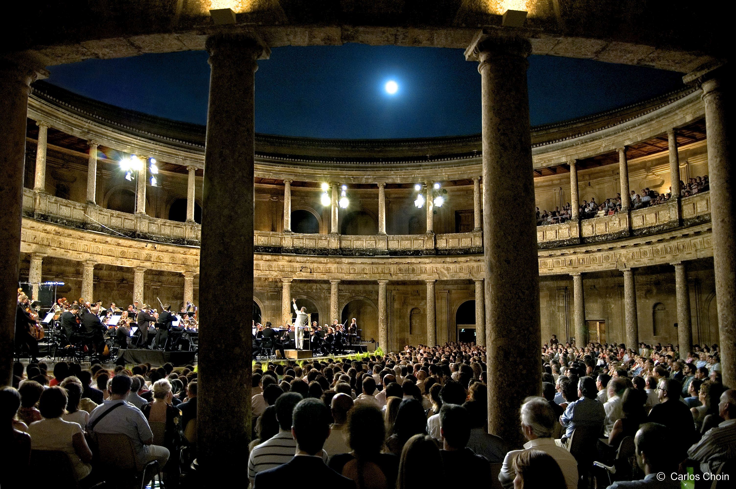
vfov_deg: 47.8
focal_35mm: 27
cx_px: 368
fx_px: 552
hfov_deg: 67.4
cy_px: 244
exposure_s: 1/2
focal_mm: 18
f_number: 2.8
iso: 800
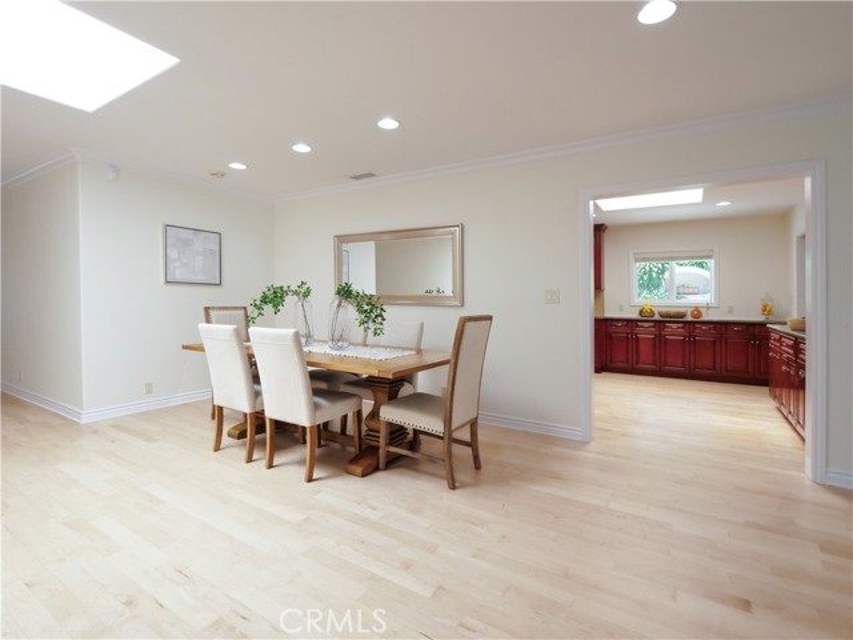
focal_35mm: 16
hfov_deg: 94.5
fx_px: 394
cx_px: 426
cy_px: 320
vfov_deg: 78.1
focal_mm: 8
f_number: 8
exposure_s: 1/100
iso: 1250
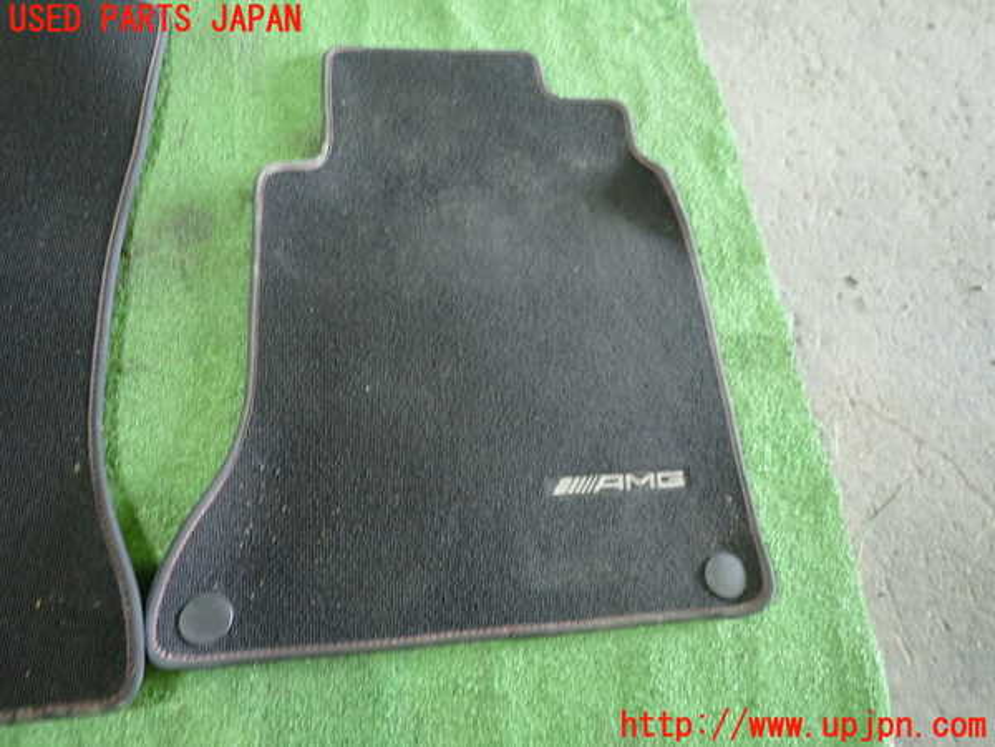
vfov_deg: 54.9
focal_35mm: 25
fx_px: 719
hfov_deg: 69.4
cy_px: 374
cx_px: 498
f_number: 2
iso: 500
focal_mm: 4.5
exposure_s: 1/30
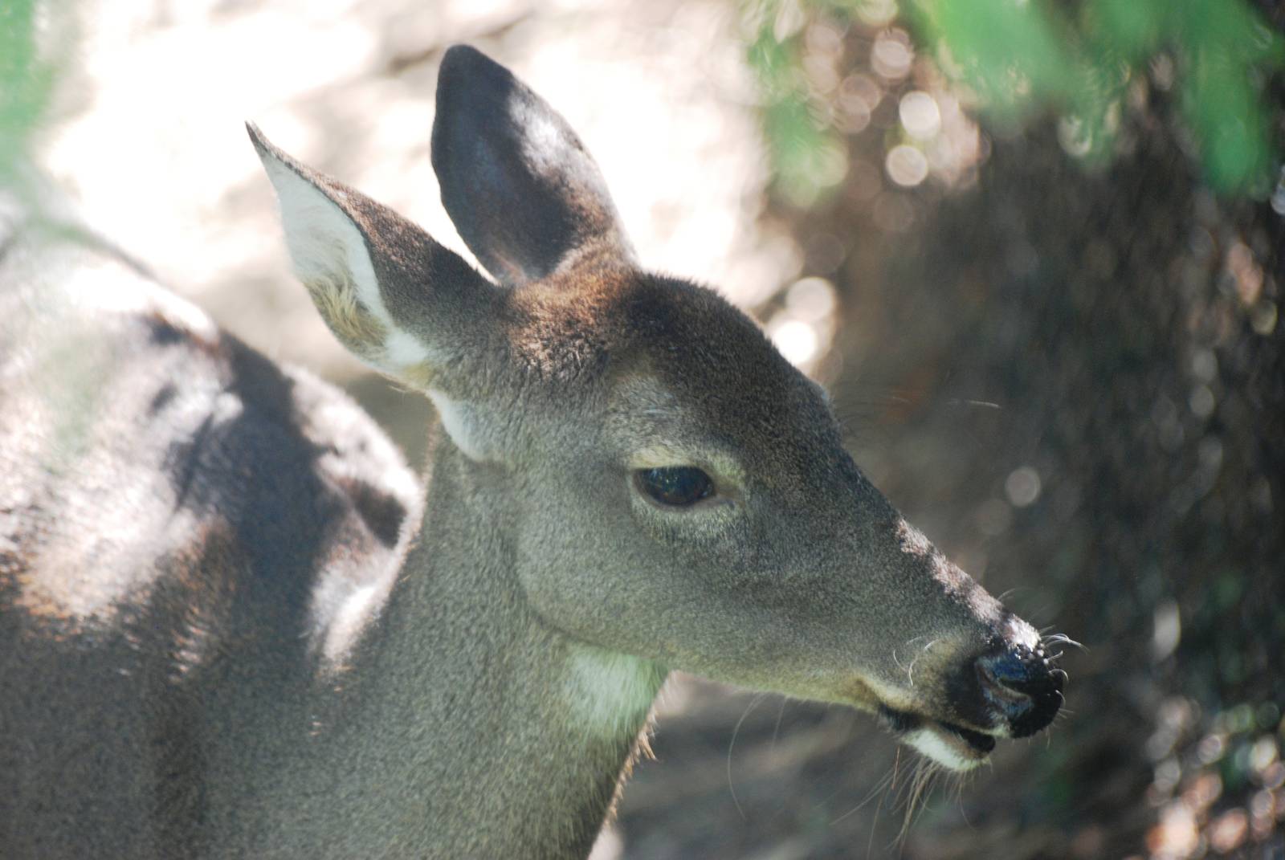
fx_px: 11793
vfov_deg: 4.2
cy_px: 430
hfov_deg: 6.2
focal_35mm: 330
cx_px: 642
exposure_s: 1/40
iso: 400
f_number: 5.3
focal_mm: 220
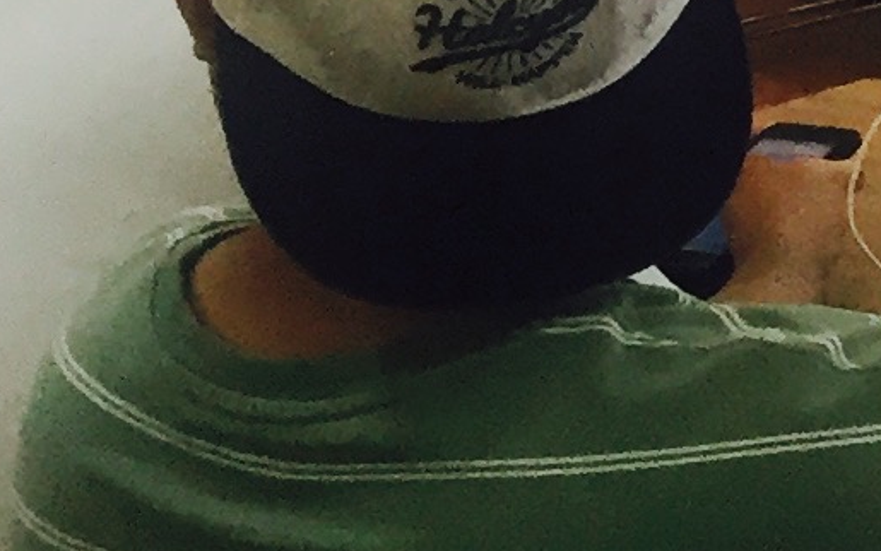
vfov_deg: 6.5
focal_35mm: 195
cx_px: 2650
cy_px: -613
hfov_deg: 8.8
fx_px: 4682
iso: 32
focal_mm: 4.15
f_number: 2.2
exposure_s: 1/30
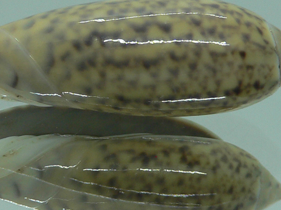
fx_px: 706
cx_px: 117
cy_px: 105
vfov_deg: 17.0
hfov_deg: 22.5
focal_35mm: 87
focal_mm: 4.6
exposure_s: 1/60
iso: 80
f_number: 2.8
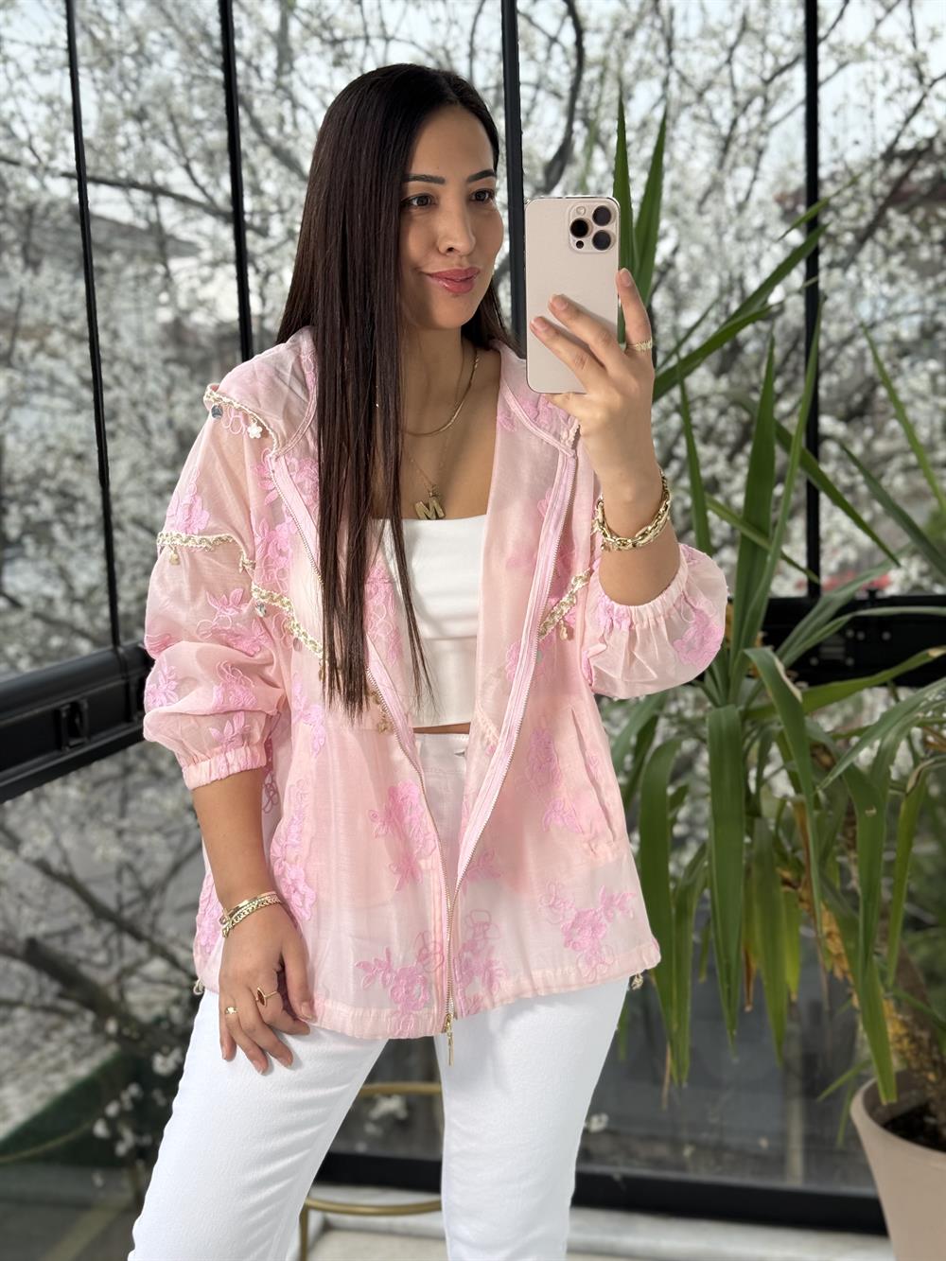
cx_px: 473
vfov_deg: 39.7
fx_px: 1749
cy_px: 630
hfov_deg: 30.3
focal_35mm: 48
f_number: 1.78
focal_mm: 6.76
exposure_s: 1/121
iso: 80
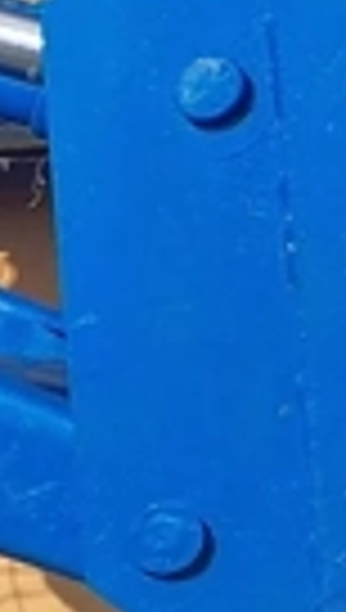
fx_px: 2986
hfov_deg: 5.2
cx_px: -1397
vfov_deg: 11.2
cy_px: 900
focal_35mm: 184
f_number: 1.8
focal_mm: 5.4
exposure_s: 1/1640
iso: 50
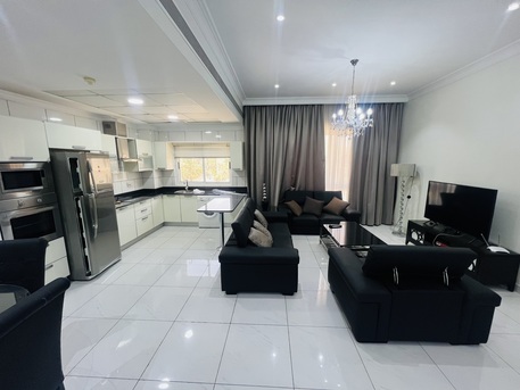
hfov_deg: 106.2
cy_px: 195
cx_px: 260
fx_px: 195
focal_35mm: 13
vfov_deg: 89.9
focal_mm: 1.57
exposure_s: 1/100
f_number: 1.8
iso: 250
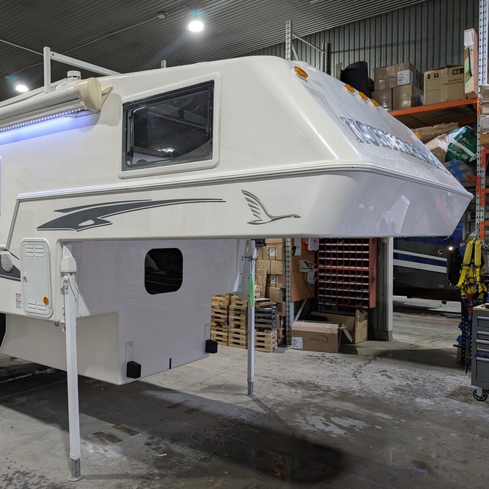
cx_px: 172
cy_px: 253
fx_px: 479
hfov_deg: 53.2
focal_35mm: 30
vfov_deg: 54.0
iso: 121
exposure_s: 1/120
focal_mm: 6.9
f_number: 1.68
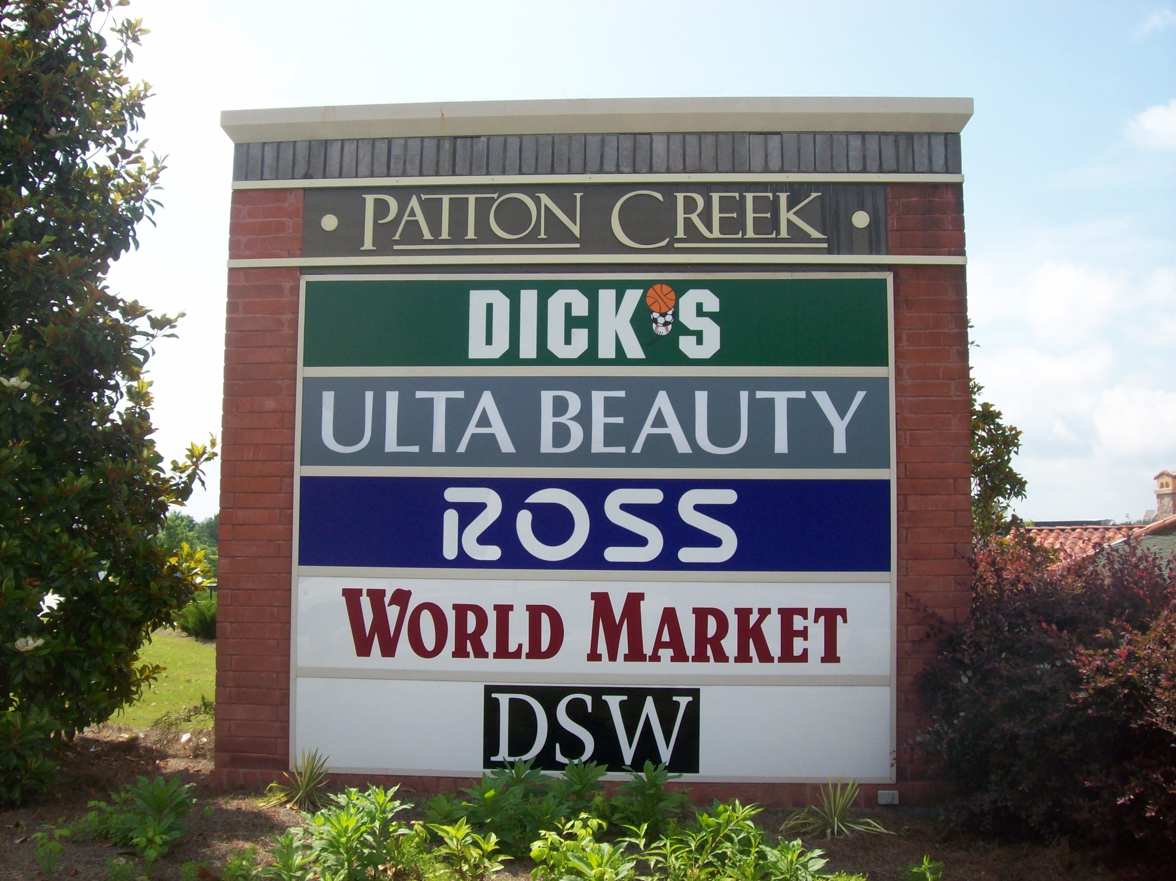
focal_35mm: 36
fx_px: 1223
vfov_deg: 39.6
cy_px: 440
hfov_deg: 51.4
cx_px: 588
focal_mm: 6
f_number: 4.8
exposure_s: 1/404
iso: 80
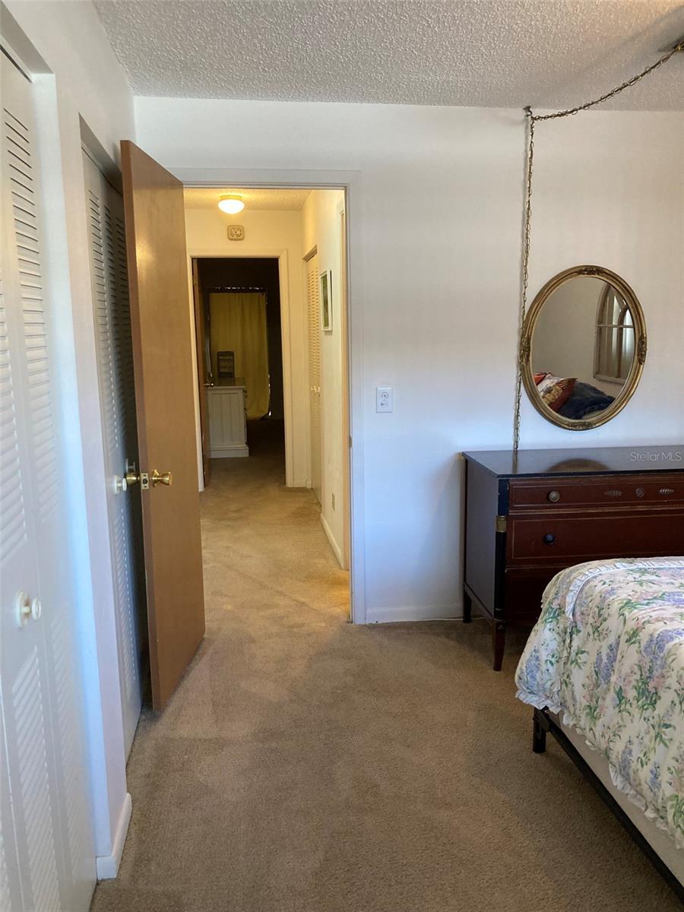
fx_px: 738
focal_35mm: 28
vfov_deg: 63.4
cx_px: 342
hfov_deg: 49.7
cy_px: 456
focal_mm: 3.99
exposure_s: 1/60
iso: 160
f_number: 1.8
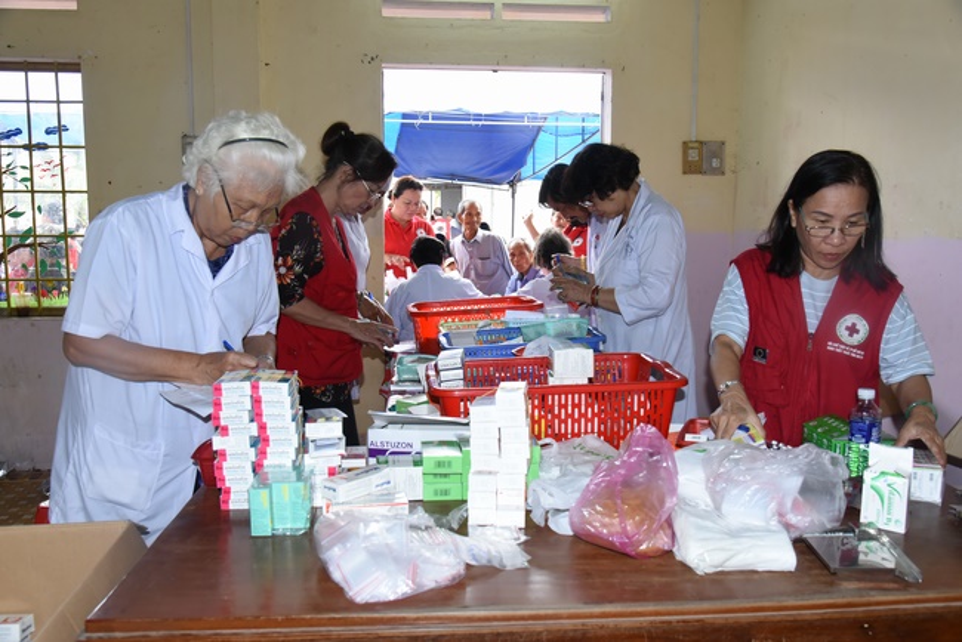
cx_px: 481
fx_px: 829
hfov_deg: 60.3
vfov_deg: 42.4
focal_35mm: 31
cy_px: 321
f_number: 6.3
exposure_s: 1/100
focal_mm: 31
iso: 2000
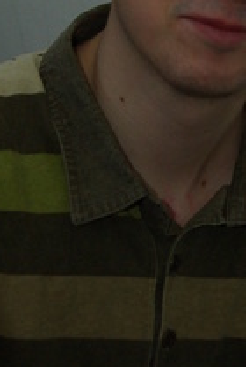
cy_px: 256
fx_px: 2343
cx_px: 281
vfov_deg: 9.0
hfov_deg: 6.0
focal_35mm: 229
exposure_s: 1/50
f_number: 4
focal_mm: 33
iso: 200
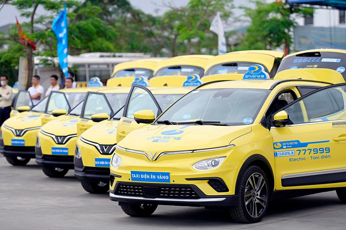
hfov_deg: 16.4
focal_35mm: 125
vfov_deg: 10.9
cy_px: 115
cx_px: 173
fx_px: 1200
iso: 250
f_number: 2.8
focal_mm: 125
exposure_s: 1/640
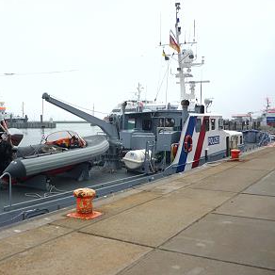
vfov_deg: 41.9
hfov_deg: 41.4
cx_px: 94
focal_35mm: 40
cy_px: 138
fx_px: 360
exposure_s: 1/200
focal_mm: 5.5
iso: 100
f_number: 8
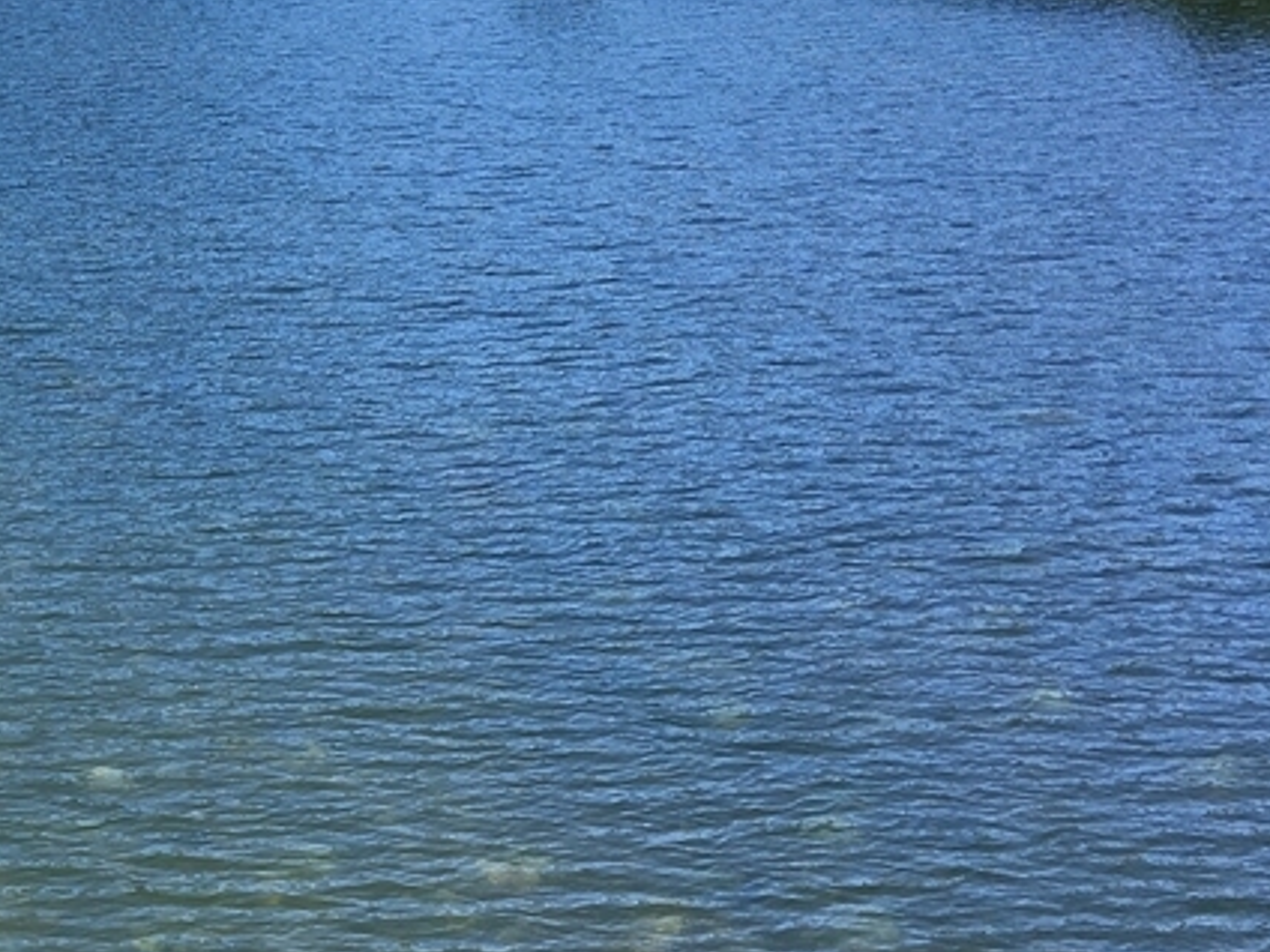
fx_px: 3008
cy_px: 138
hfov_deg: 22.0
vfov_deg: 17.8
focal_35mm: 82
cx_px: -267
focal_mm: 4.15
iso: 25
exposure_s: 1/732
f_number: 2.2
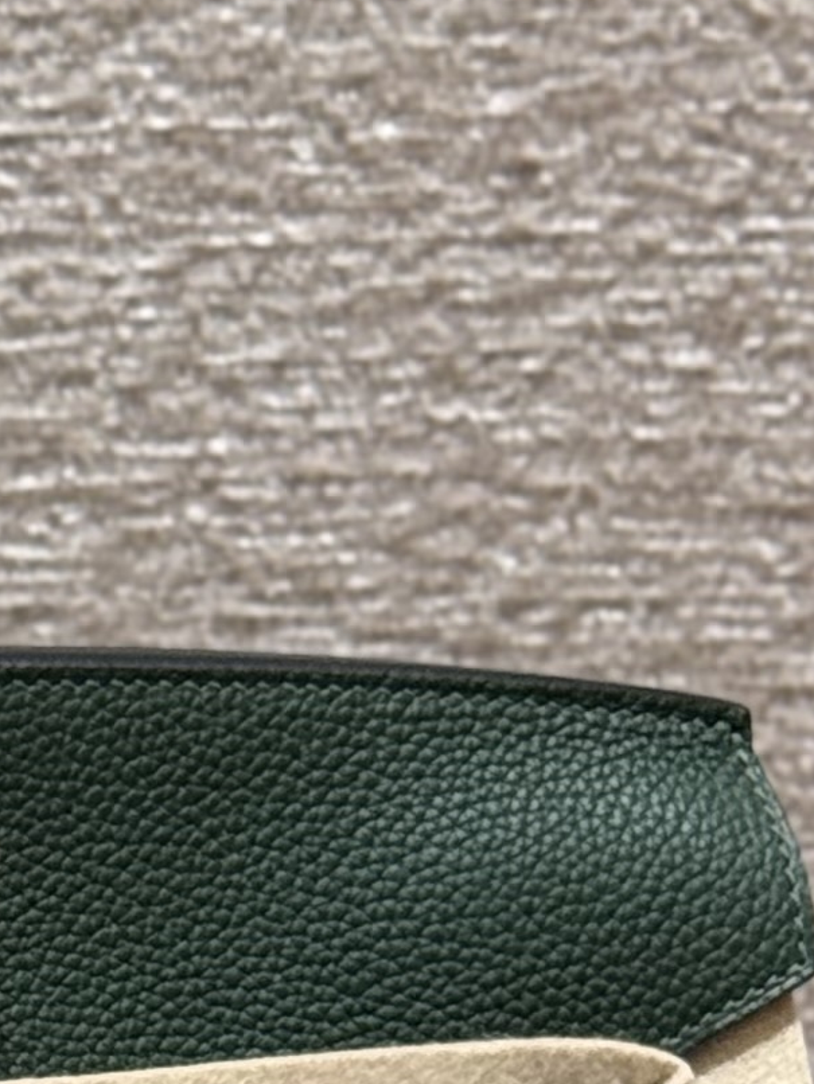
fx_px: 7521
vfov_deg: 8.2
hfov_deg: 6.1
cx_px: -693
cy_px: 1314
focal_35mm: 240
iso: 125
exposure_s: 1/100
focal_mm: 6.76
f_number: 1.78
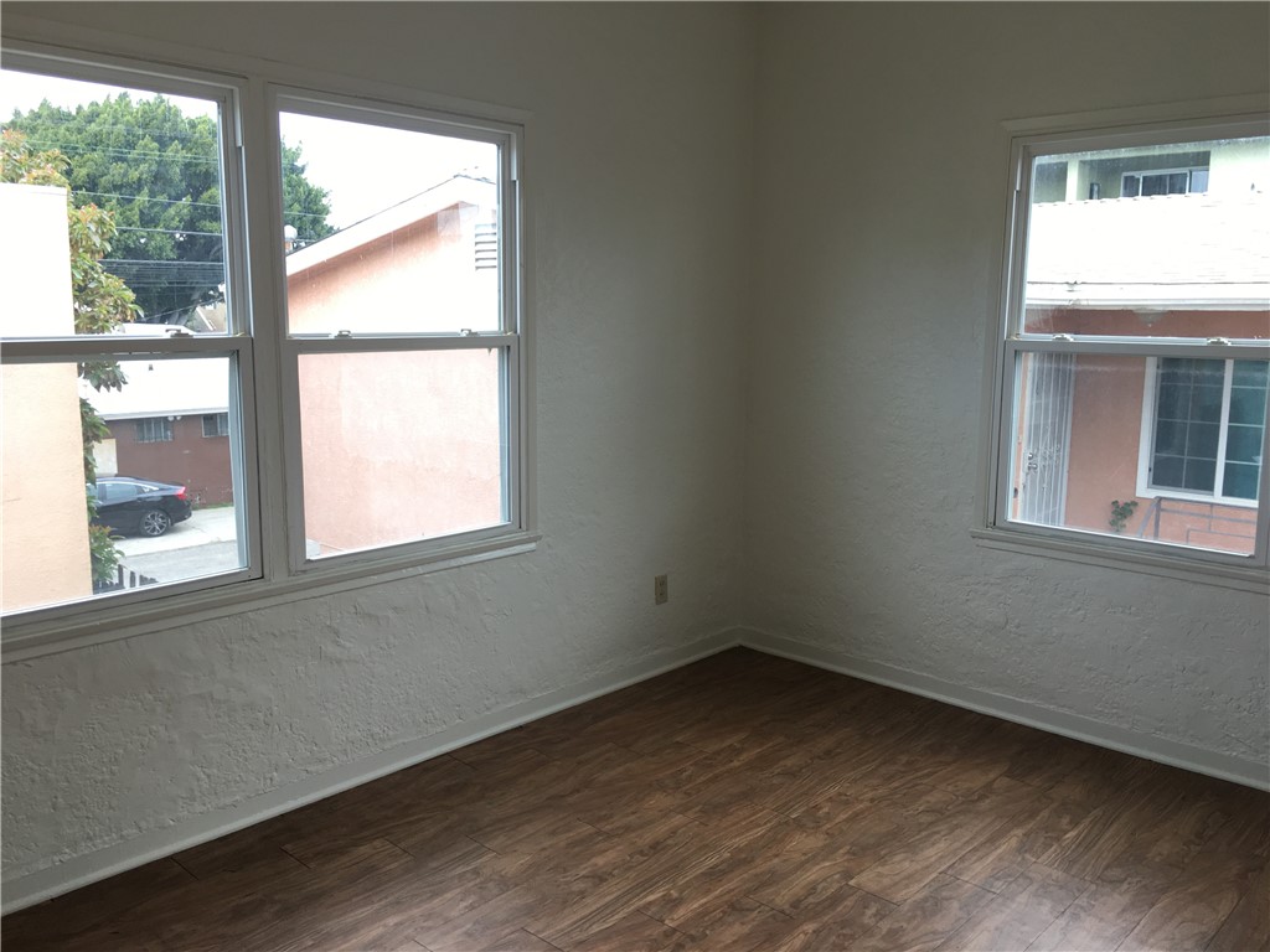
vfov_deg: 48.2
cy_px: 476
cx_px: 635
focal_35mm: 29
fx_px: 1064
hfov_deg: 61.7
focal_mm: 4.15
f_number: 2.2
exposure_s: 1/60
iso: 32
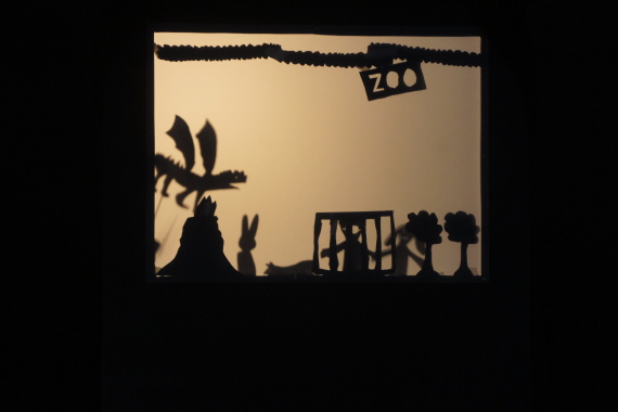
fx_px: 1416
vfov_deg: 16.6
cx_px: 309
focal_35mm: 82
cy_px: 206
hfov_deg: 24.6
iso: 1600
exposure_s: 1/80
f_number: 5.6
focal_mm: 55
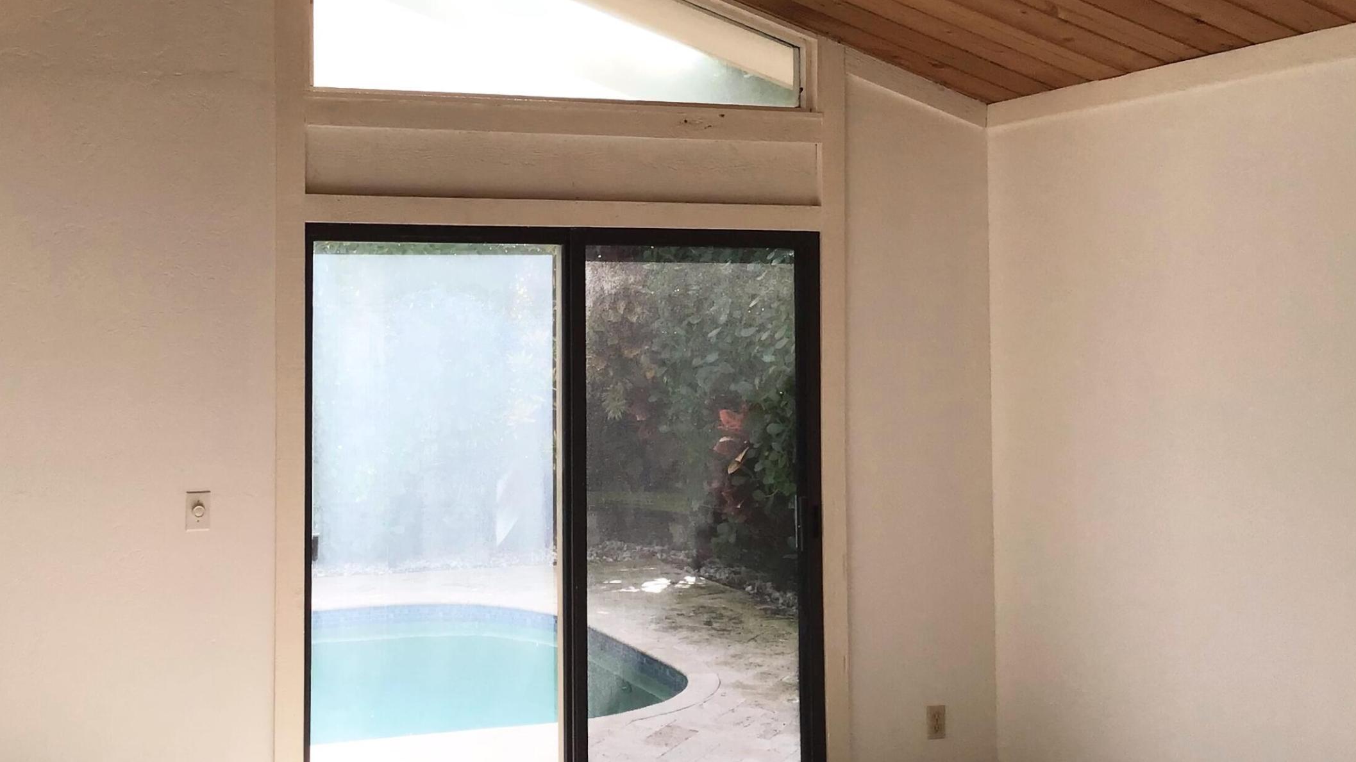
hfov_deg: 44.5
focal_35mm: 46
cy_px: 291
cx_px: 574
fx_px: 1654
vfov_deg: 25.9
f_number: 2.4
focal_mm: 3.3
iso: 25
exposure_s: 1/334
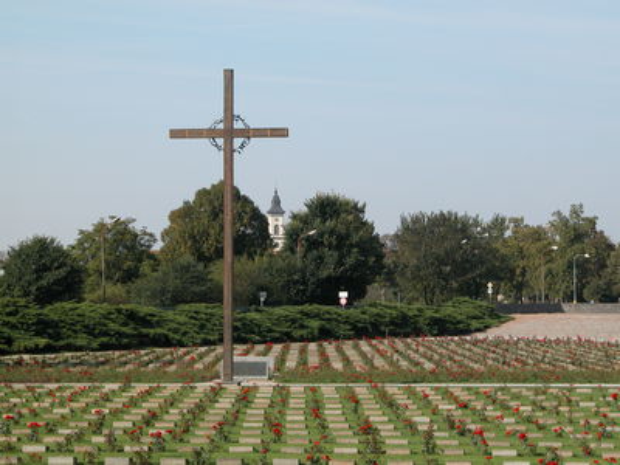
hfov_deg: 18.4
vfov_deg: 13.8
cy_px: 232
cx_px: 310
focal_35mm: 107
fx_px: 1916
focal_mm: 27.3
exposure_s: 1/409
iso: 100
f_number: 5.8
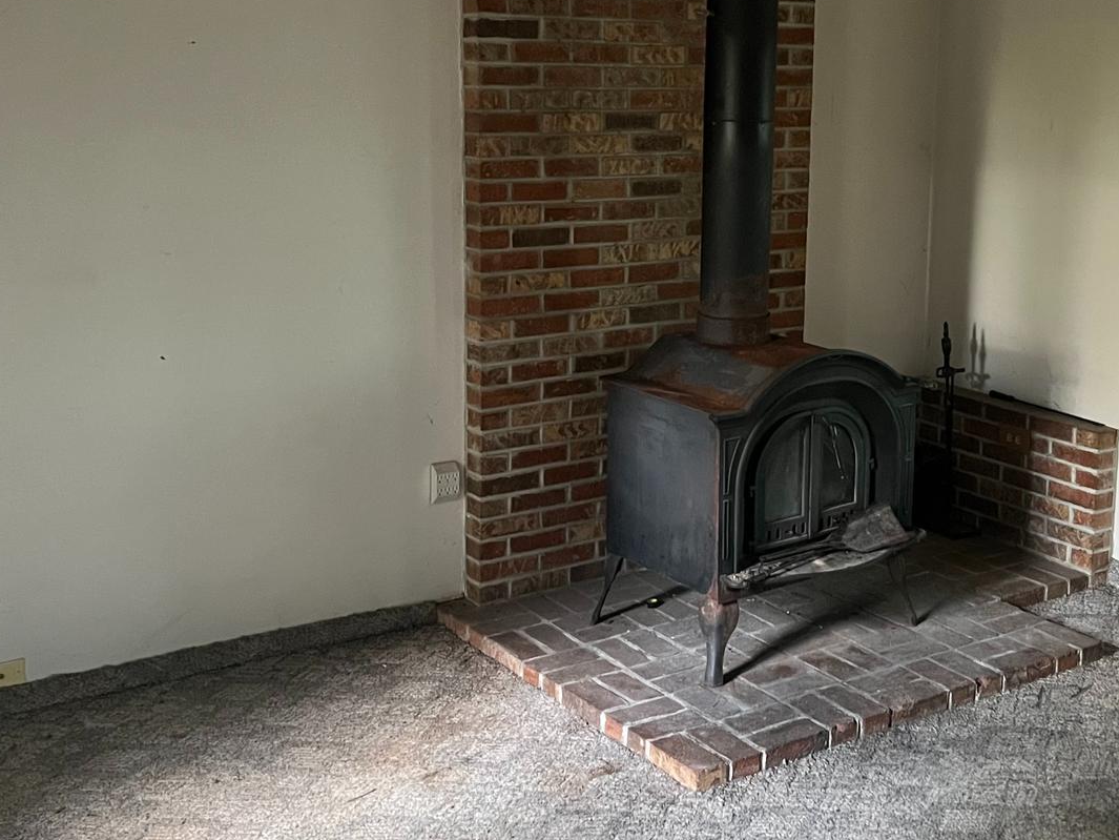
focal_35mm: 50
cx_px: 731
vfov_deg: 29.0
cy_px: 337
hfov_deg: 37.8
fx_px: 1616
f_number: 1.5
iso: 500
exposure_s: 1/60
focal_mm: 5.7
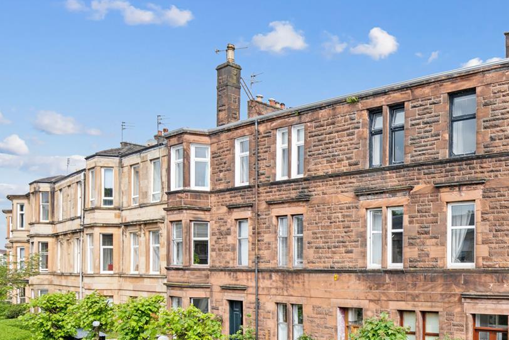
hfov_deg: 48.5
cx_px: 478
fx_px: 481
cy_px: 269
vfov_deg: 37.6
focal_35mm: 34
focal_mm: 16
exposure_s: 1/640
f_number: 9
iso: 400
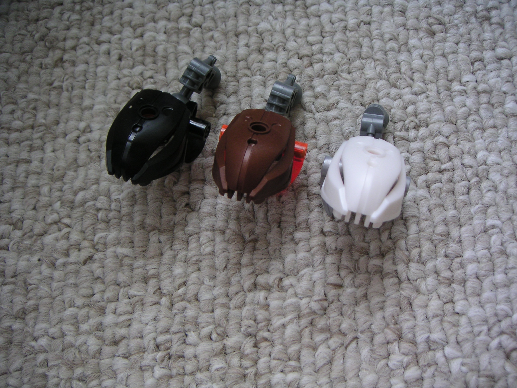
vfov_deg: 37.7
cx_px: 258
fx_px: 568
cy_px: 194
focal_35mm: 38
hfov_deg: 49.0
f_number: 2.8
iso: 50
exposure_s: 1/45
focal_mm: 6
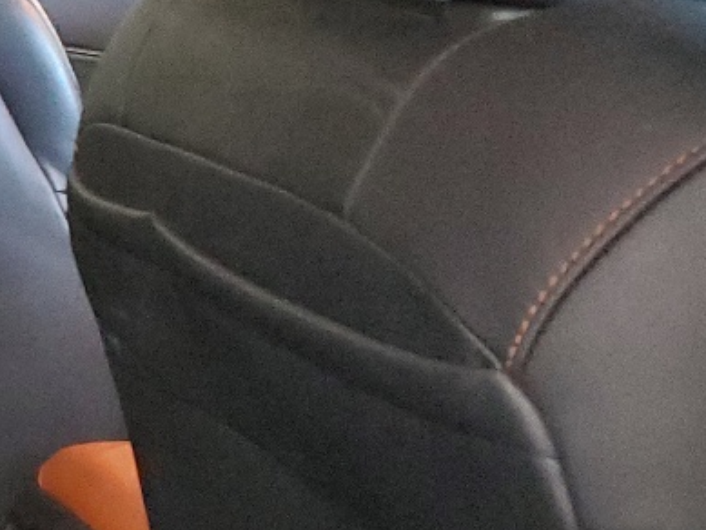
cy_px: 417
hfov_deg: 15.1
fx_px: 2183
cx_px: -679
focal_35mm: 107
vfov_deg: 13.8
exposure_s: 1/15
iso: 587
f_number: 1.5
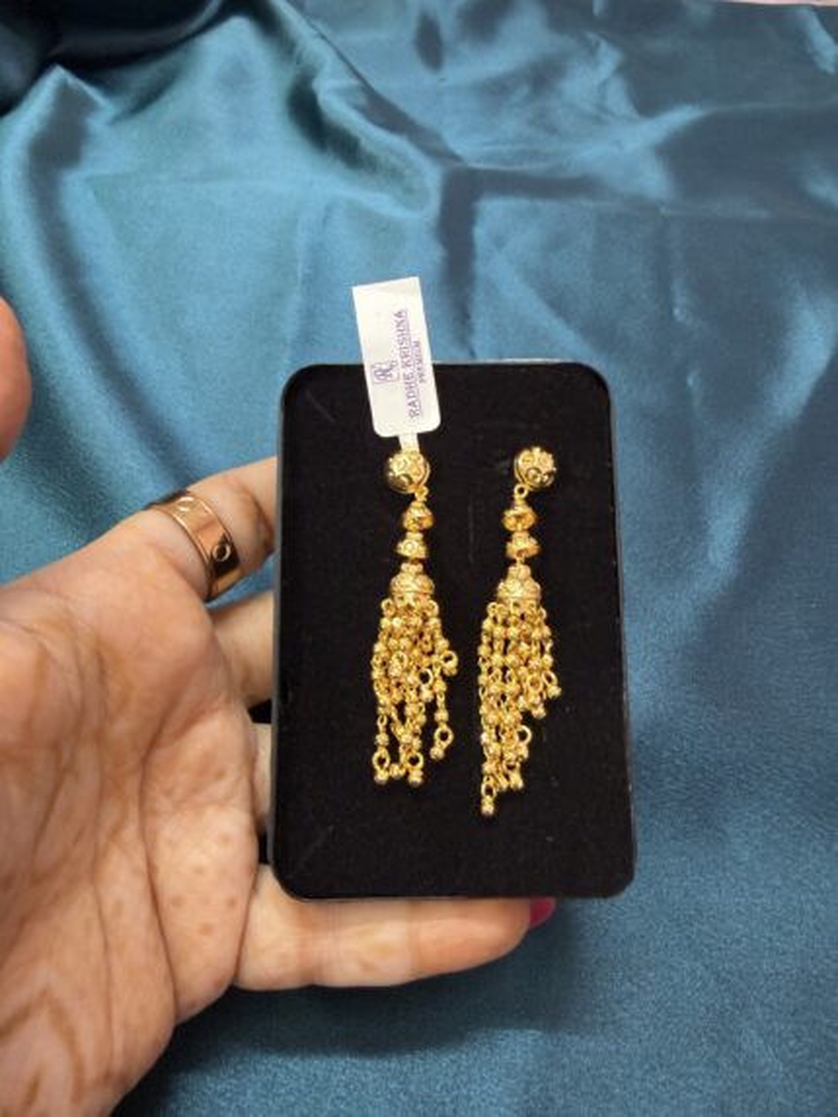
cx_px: 419
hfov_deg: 56.8
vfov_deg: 71.6
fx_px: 774
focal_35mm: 24
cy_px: 558
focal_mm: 2.22
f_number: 2.2
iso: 500
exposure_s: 1/50
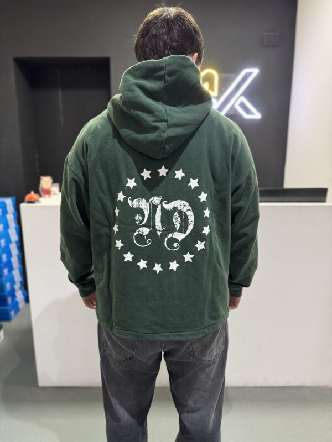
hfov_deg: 56.8
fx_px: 307
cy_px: 221
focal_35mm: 24
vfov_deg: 71.6
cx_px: 166
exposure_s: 1/50
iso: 400
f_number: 1.78
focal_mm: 6.76
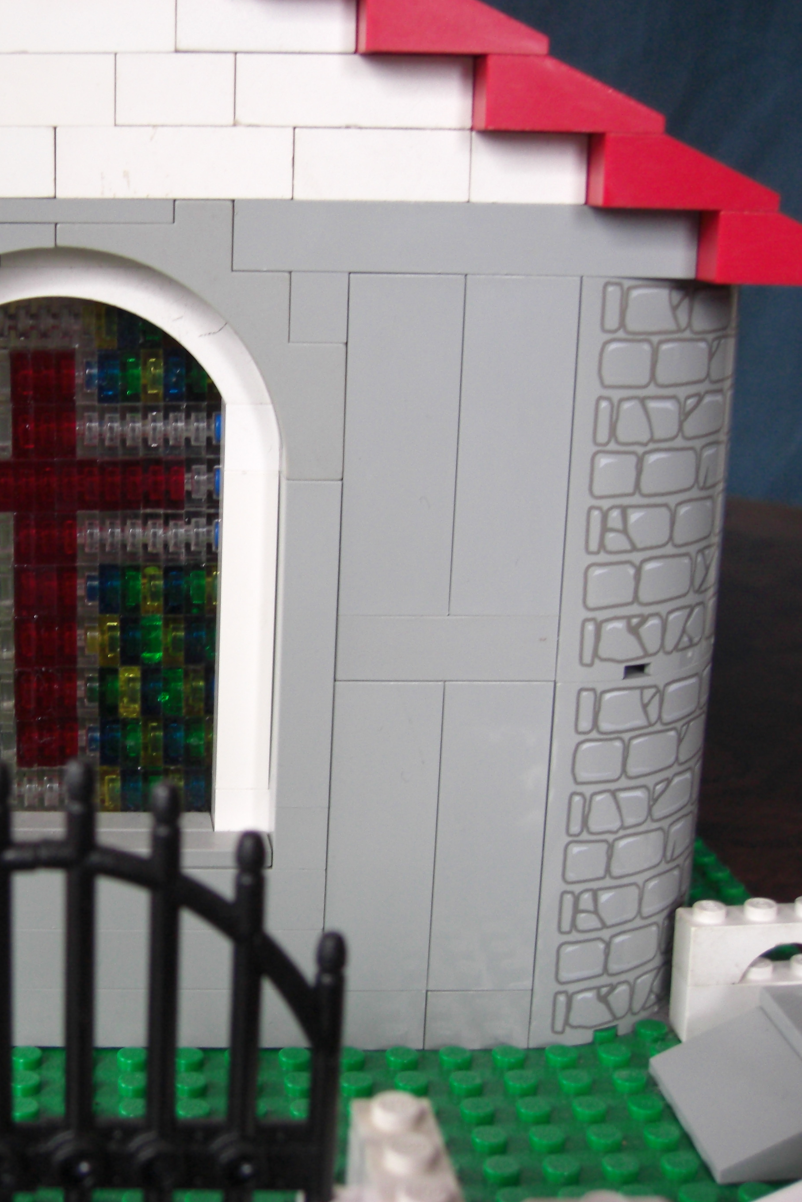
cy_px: 601
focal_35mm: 53
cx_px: 41
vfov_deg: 37.5
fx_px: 1770
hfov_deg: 24.6
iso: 200
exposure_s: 1/13
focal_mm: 7.9
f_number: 2.8
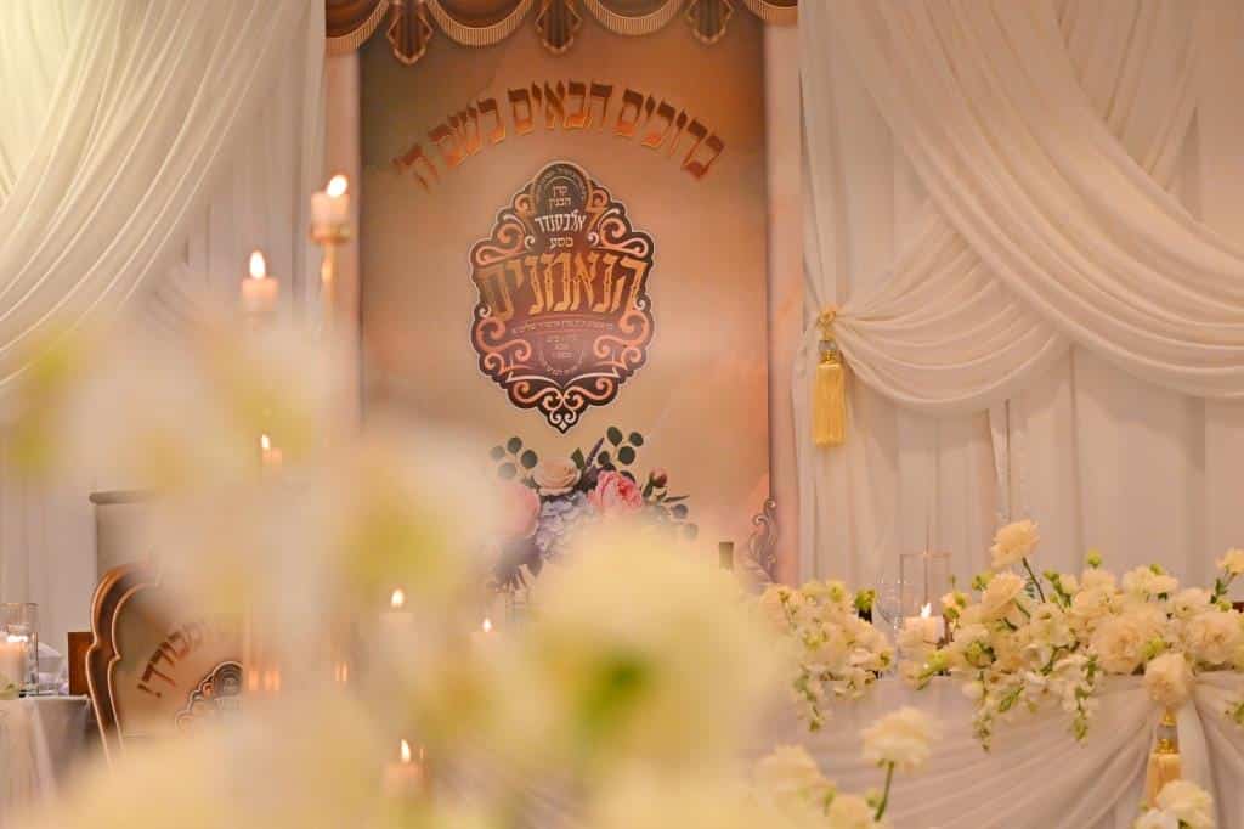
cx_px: 622
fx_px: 6218
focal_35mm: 180
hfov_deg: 11.4
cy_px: 414
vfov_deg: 7.6
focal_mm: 120
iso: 800
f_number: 4
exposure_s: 1/200
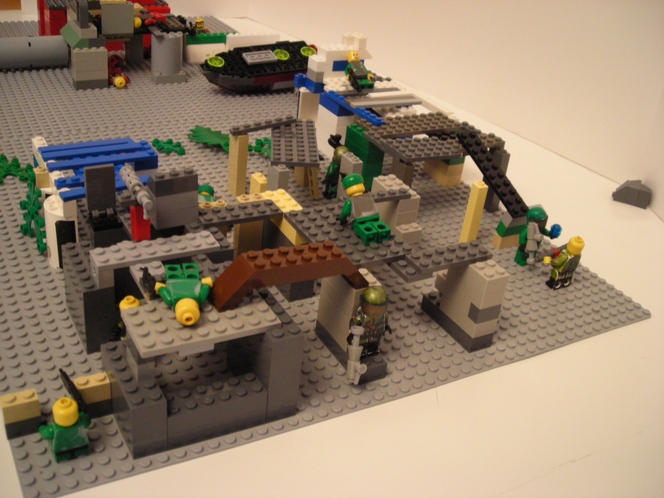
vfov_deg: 37.7
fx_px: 729
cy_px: 249
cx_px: 332
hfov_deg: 49.0
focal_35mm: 38
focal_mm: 6.3
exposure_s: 1/13.2
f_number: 3.2
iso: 200
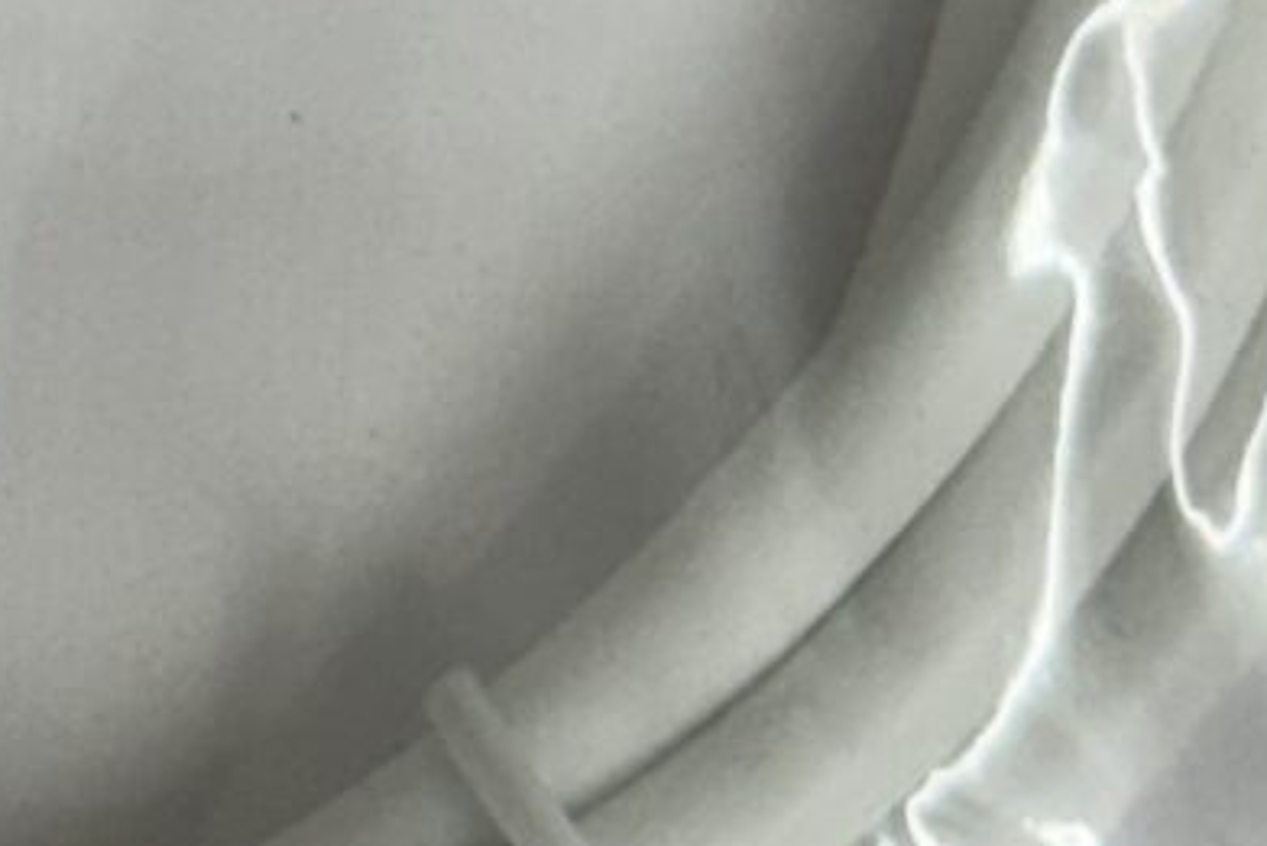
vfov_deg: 4.0
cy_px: -2217
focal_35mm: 327
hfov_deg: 6.2
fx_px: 11512
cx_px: -460
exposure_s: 1/100
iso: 50
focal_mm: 6.76
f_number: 1.78
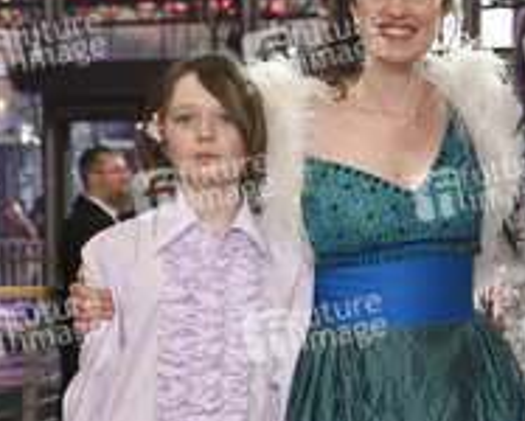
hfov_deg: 13.6
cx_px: 521
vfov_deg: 11.0
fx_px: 2178
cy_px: 258
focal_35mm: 140
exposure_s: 1/250
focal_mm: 62
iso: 1600
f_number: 5.6
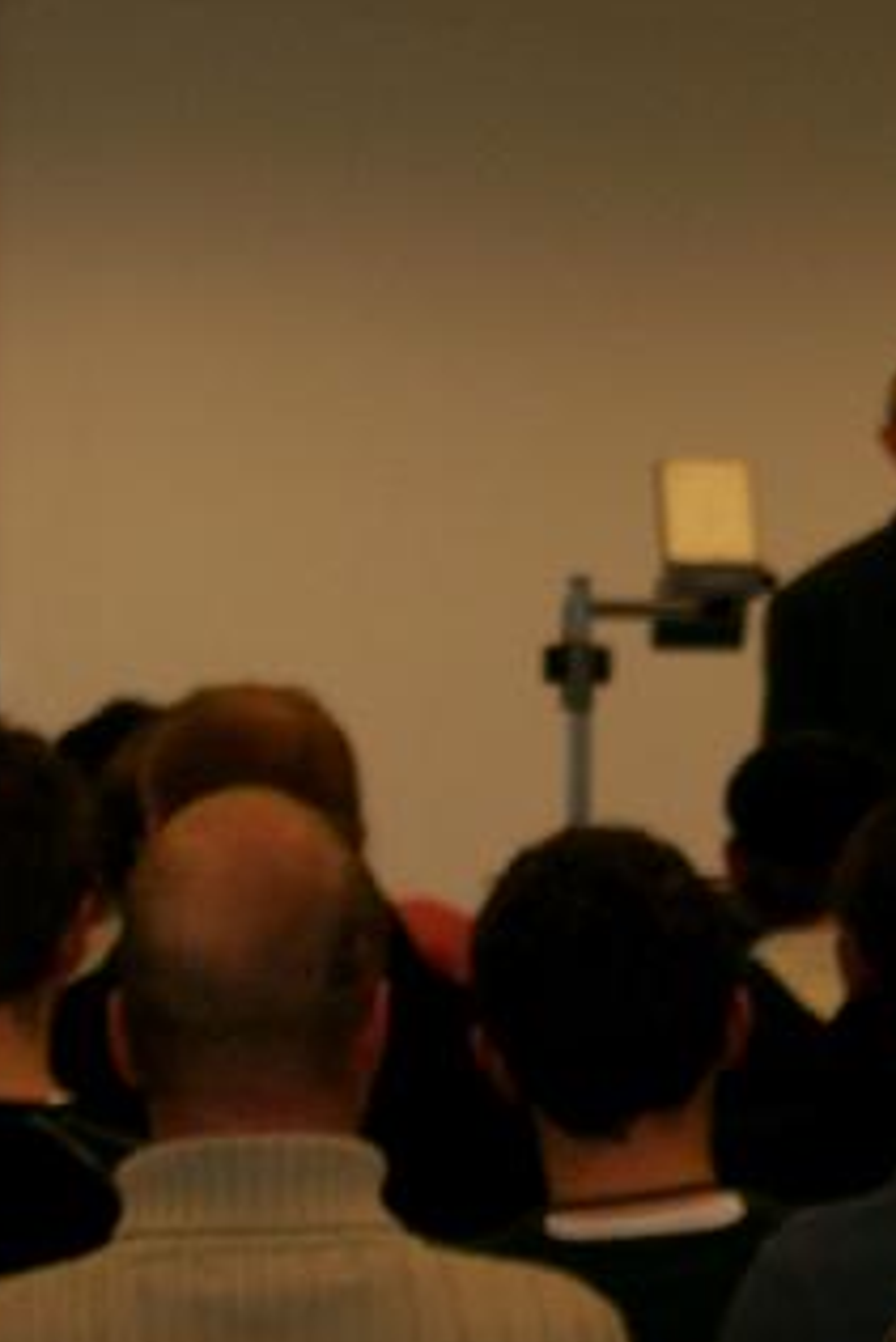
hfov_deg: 5.8
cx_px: 1223
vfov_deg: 8.8
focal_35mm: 234
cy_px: 391
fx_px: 8726
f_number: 4.8
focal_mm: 22.8
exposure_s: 1/60
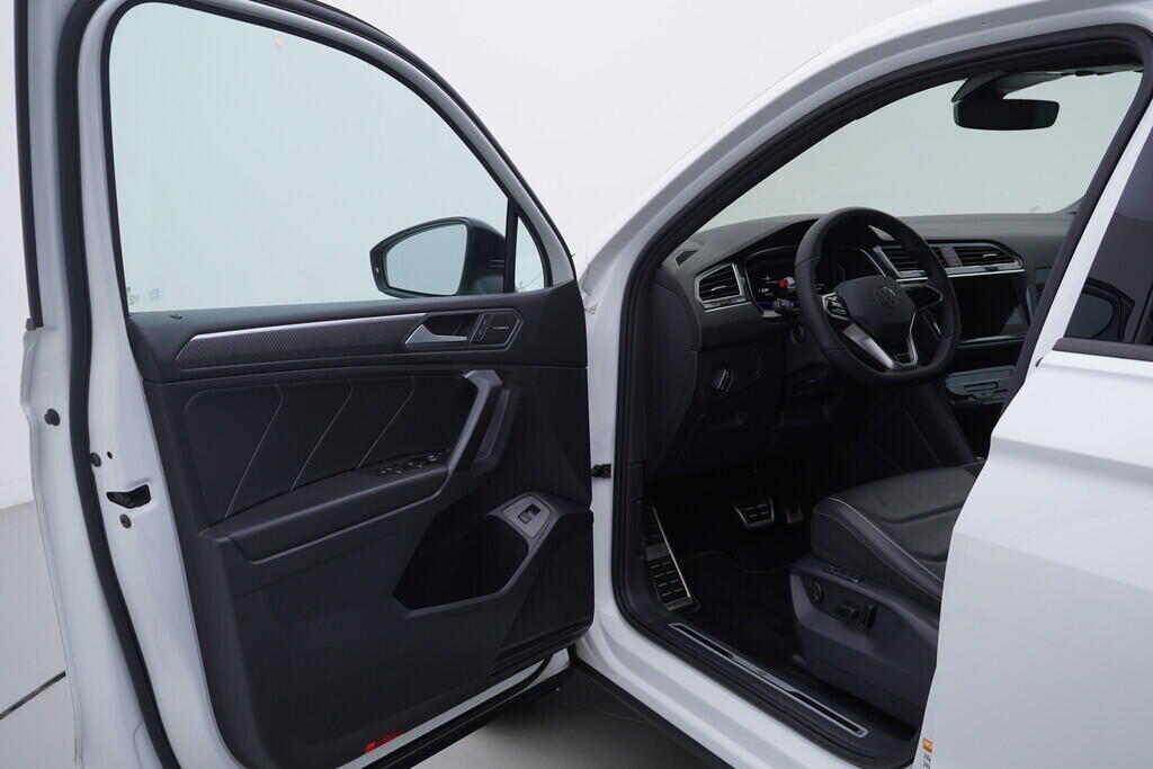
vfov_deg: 36.9
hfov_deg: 53.1
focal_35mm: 36
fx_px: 1153
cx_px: 576
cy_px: 384
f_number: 4
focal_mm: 24
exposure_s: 1/80
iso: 125
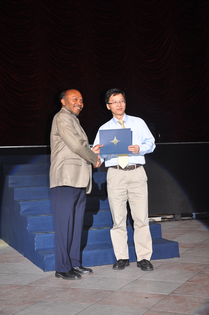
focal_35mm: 57
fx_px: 498
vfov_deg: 35.1
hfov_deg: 23.7
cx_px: 104
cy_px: 158
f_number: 4.5
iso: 400
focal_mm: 38
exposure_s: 1/60
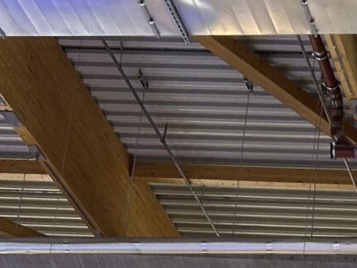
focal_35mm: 157
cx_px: 548
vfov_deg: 8.6
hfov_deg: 12.0
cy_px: 638
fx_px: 1619
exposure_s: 1/50
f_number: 1.5
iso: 100
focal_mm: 5.7
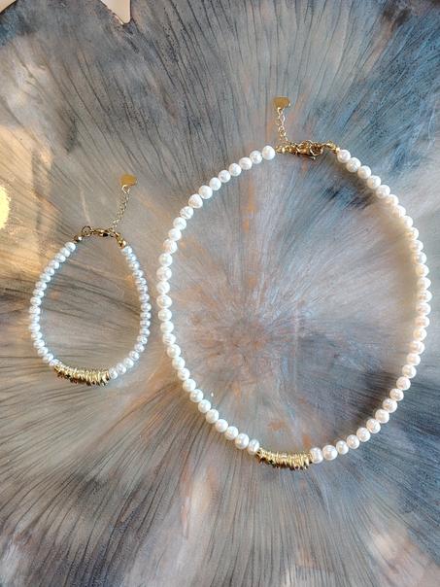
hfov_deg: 30.3
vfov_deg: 39.7
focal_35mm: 48
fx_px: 813
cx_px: 220
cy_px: 294
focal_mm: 5.25
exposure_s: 1/33.3
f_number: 1.75
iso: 563
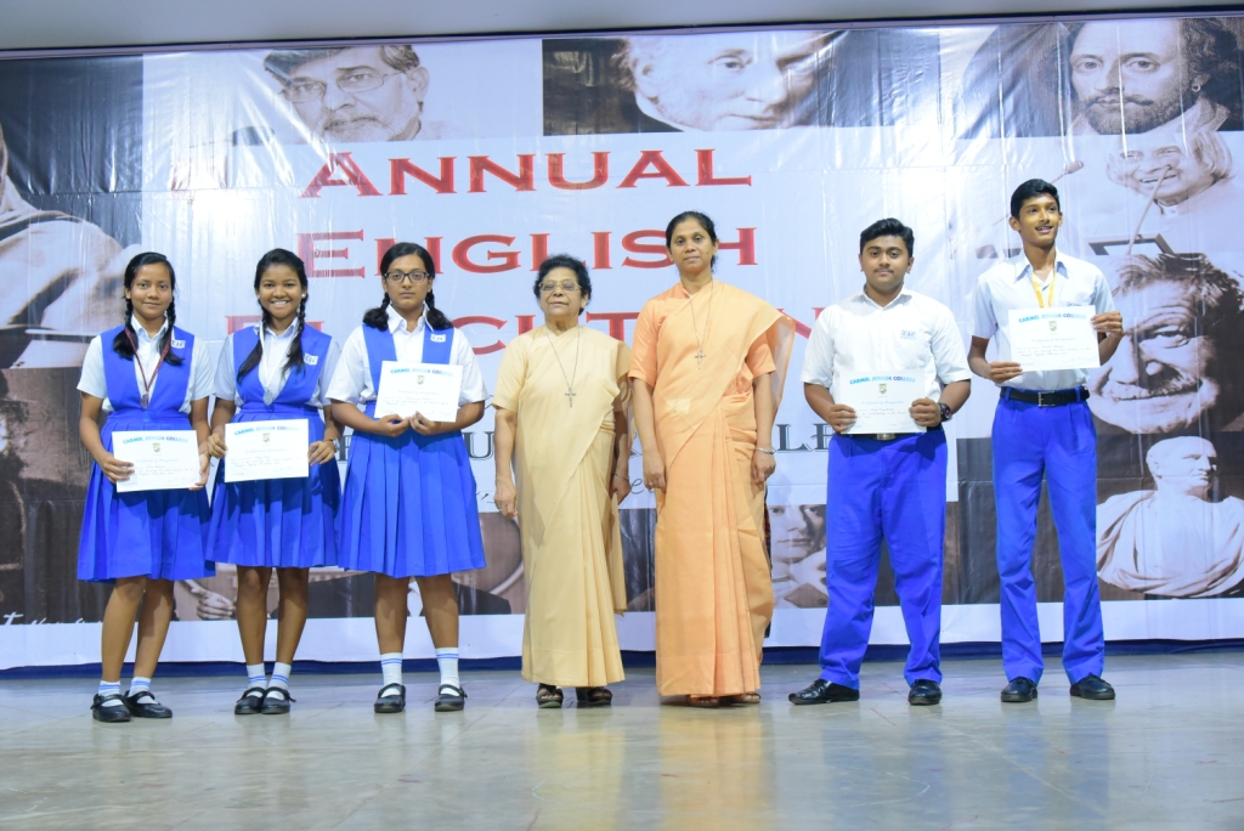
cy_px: 416
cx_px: 622
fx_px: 1660
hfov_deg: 41.1
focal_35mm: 48
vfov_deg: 28.1
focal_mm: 48
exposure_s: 1/60
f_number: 6.3
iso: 4000
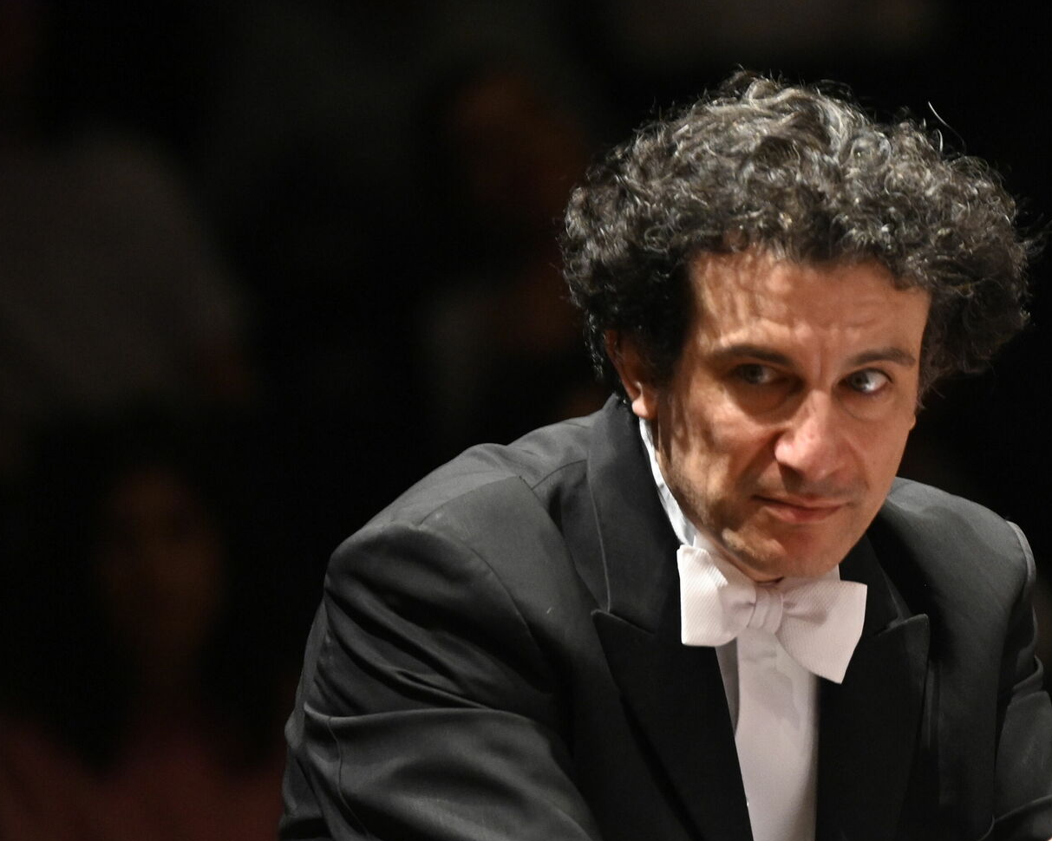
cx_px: 1006
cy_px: 400
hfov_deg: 2.9
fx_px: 20795
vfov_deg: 2.3
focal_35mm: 668
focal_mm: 300
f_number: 4.5
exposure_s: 1/200
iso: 5000
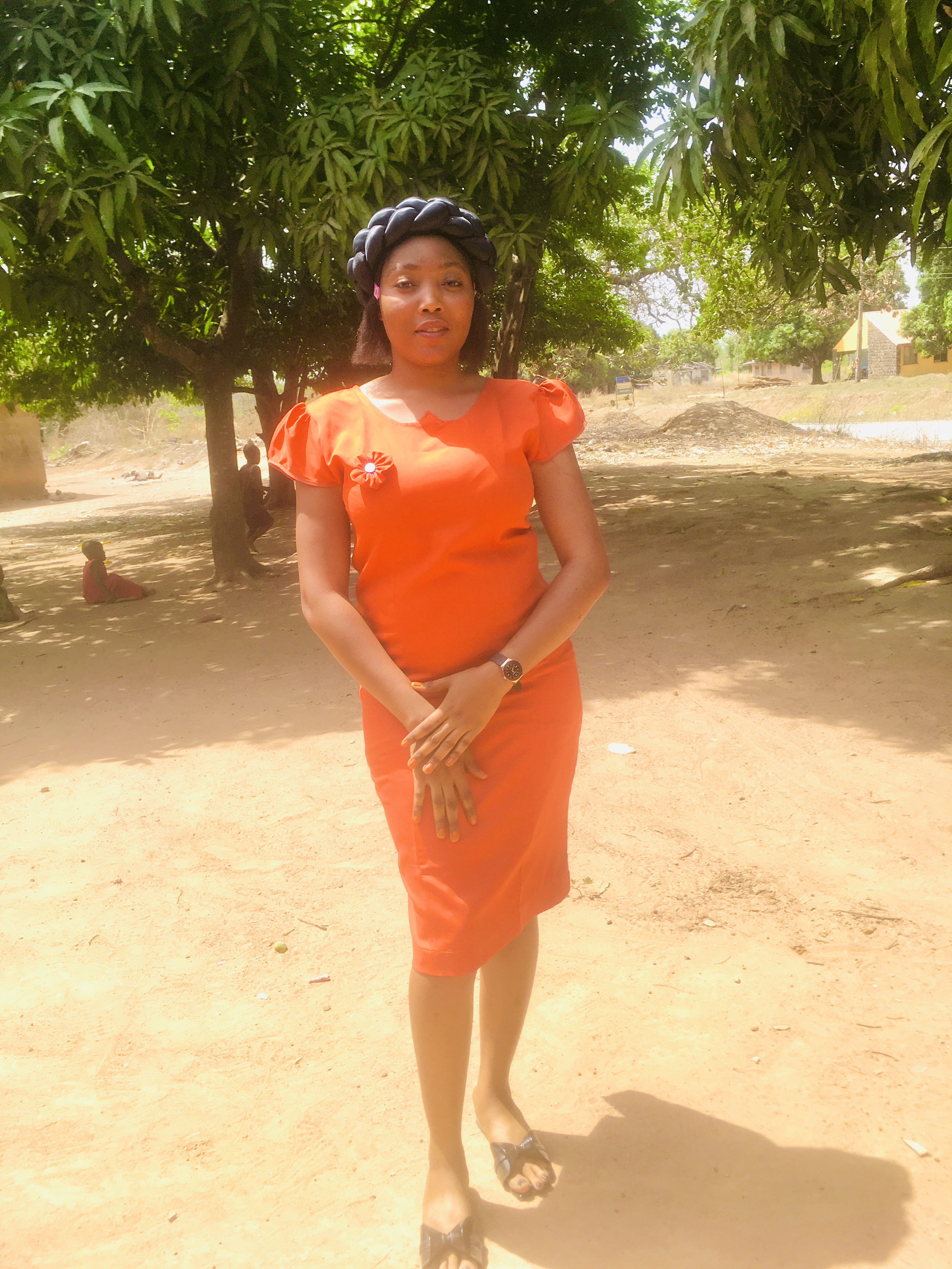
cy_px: 634
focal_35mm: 29
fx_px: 1063
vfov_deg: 61.7
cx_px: 476
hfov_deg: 48.2
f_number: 2.2
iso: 25
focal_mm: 4.15
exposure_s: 1/620
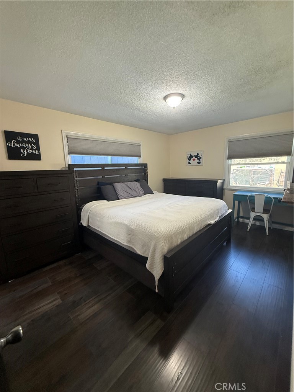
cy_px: 196
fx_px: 159
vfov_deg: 102.1
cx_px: 147
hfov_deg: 85.7
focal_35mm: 14
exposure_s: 1/120
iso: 320
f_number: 2.2
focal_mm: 2.22
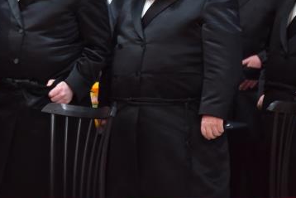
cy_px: -38
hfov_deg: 4.8
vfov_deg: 3.2
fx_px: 3529
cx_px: -12
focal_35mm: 429
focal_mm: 150
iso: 1250
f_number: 2.8
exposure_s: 1/400
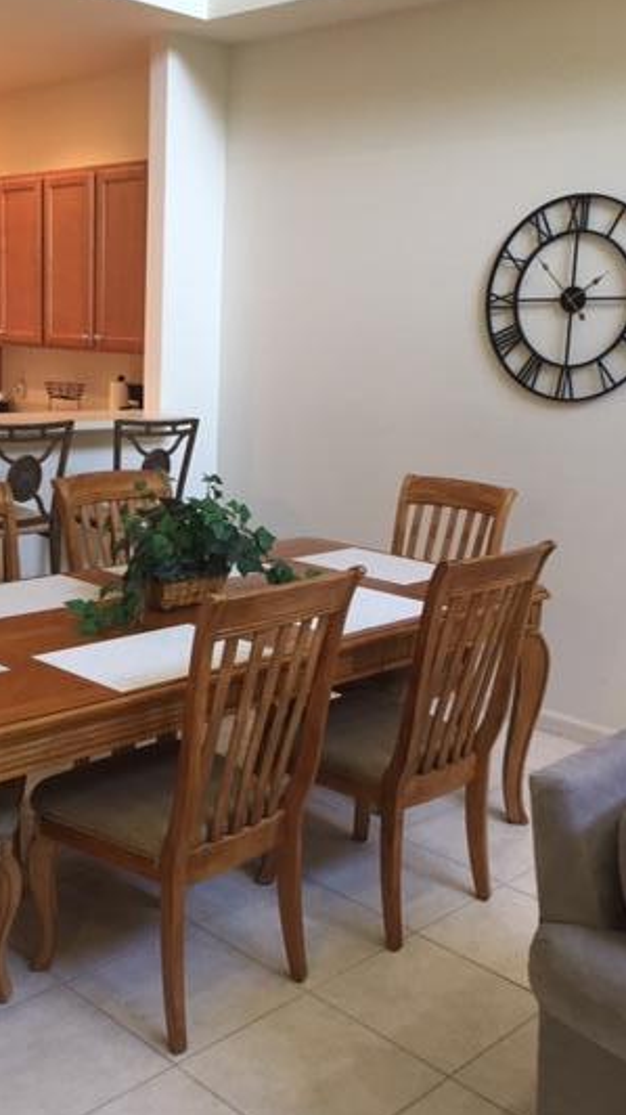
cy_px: 522
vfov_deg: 52.8
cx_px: 262
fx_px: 1122
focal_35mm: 38
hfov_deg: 31.1
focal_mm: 4.15
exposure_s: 1/30
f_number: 2.2
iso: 100
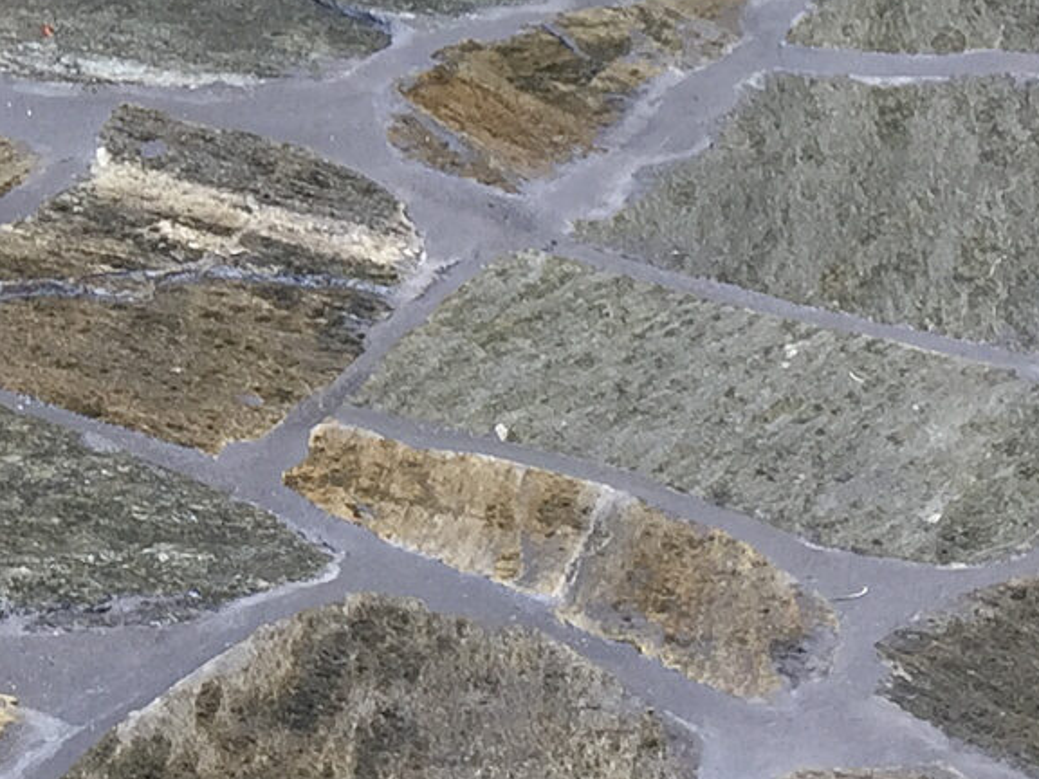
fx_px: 3872
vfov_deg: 11.3
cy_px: -81
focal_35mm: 129
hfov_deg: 14.6
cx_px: -350
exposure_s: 1/60
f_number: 2.2
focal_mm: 4.15
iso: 32
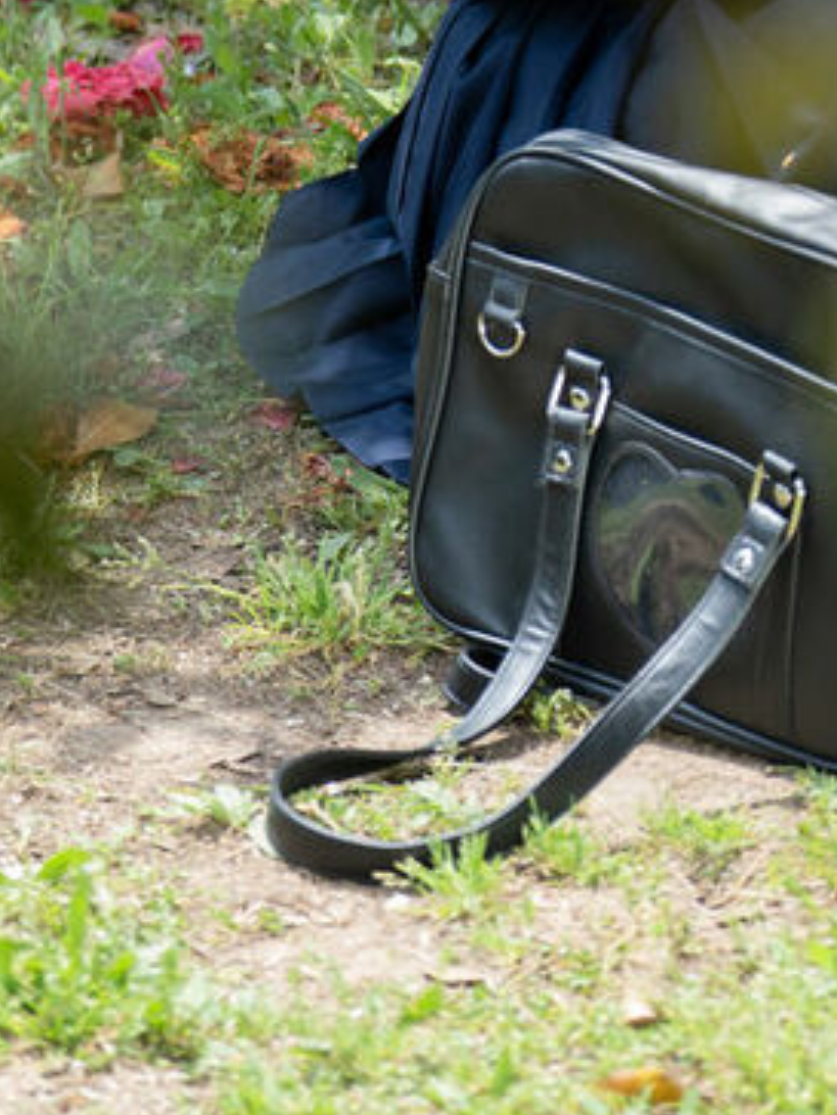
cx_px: 990
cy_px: -878
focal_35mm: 462
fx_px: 14895
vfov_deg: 4.3
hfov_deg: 3.2
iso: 100
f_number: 2.8
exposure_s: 1/320
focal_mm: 111
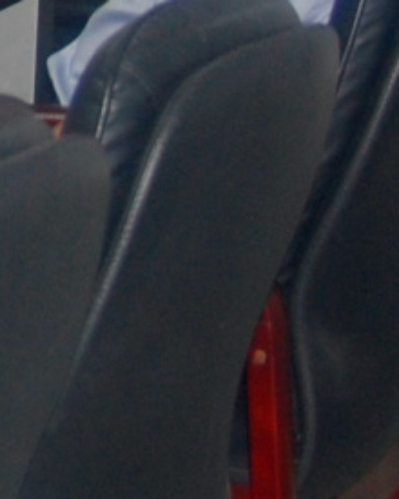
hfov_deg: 5.9
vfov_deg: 7.6
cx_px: -756
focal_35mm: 245
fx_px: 3620
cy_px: -389
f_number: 4
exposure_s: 1/60
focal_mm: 25
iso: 400
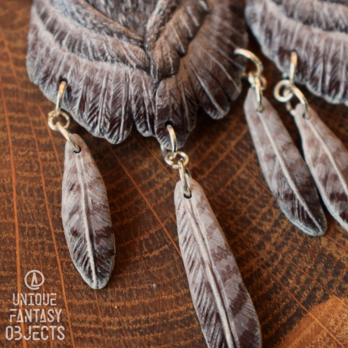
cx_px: 174
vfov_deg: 16.4
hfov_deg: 16.5
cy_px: 87
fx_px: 1202
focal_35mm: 106
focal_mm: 55
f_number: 5.6
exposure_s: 1/60
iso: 720
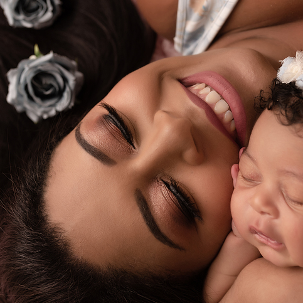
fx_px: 733
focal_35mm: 74
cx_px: 200
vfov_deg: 23.4
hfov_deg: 23.3
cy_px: 146
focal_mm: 35
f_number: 4
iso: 250
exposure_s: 1/100
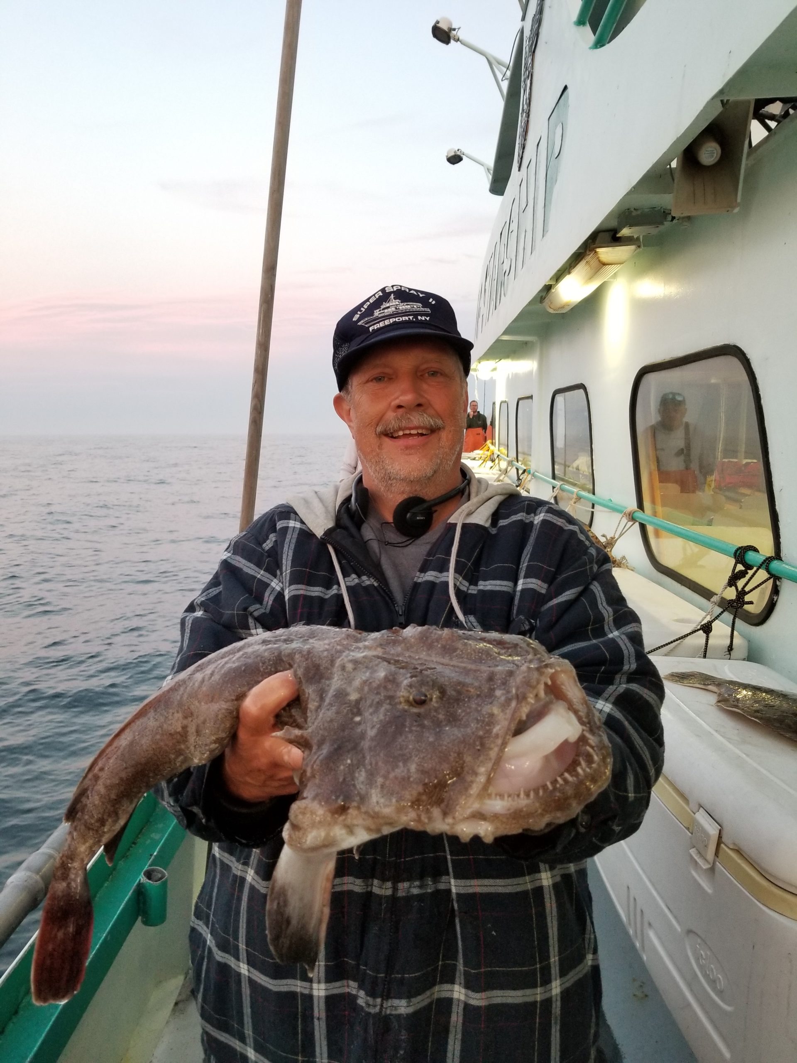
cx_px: 398
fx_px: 798
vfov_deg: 67.3
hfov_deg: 53.1
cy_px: 532
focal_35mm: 26
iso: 160
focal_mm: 4.25
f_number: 1.7
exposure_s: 1/60
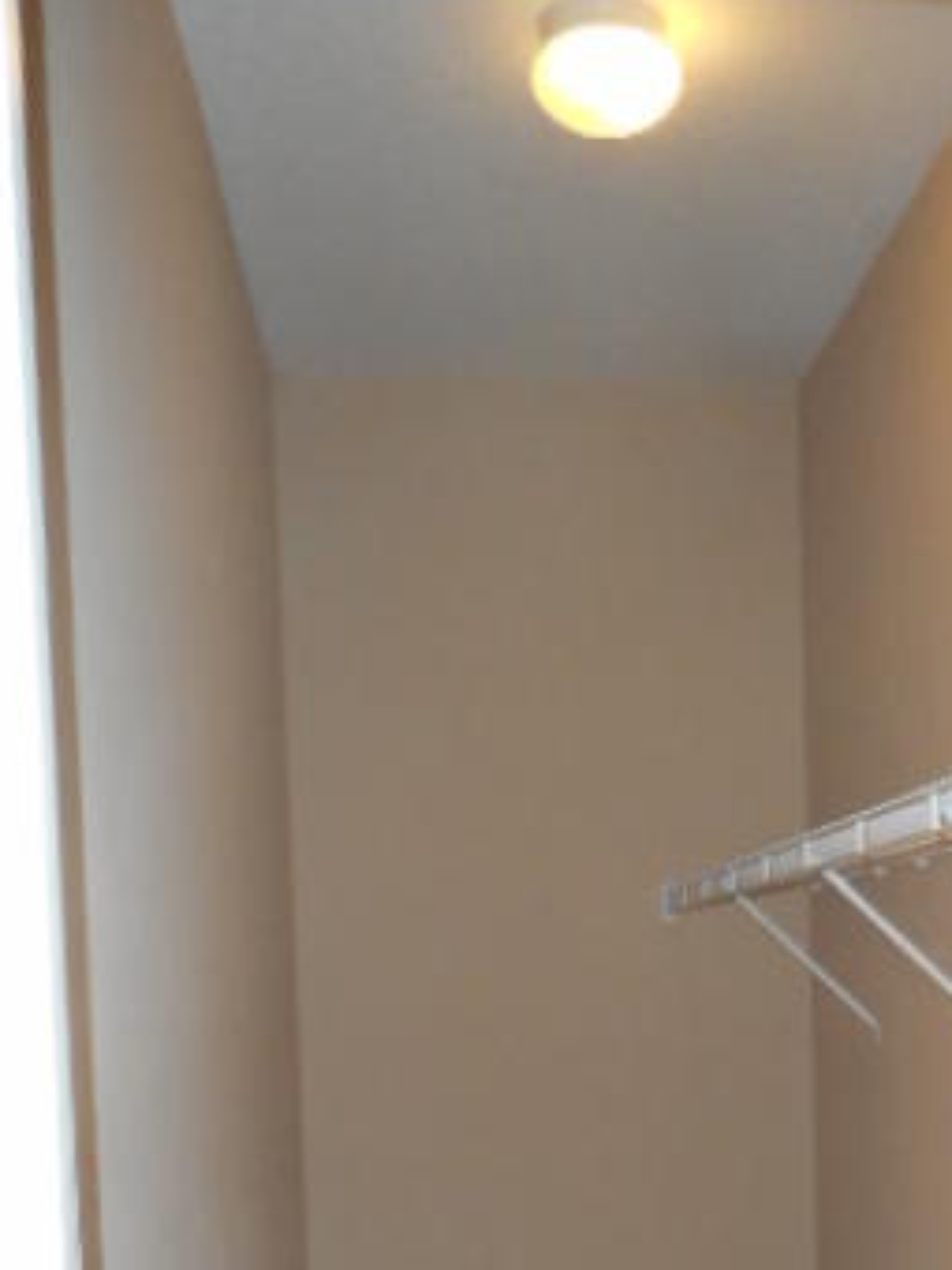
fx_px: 1723
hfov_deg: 30.3
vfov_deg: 38.2
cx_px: 732
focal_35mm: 47
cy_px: 1094
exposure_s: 1/25
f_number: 3.7
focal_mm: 4.5
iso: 360
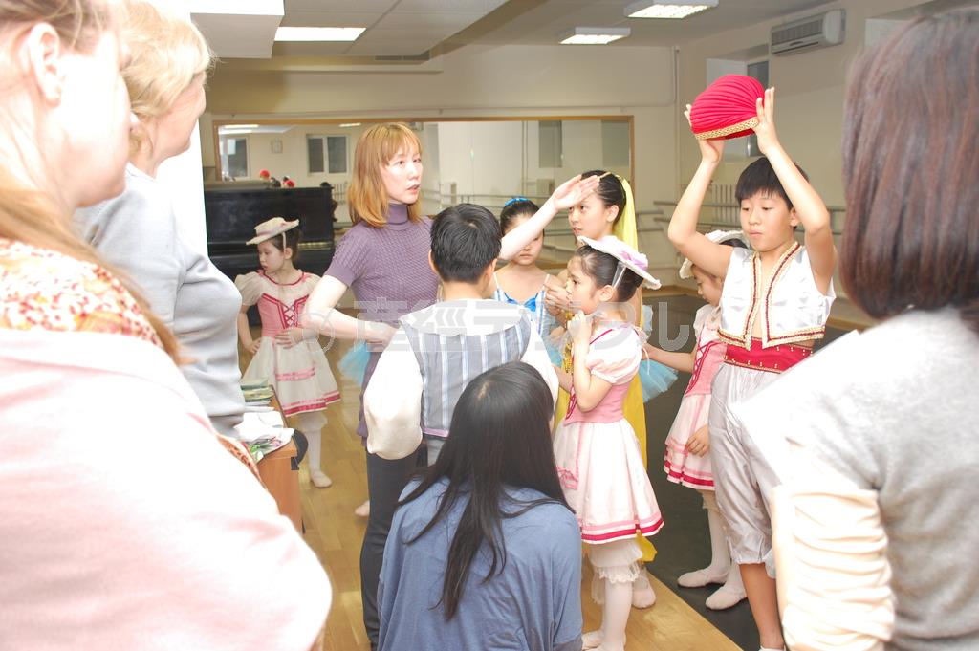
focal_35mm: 36
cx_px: 490
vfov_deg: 36.8
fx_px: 978
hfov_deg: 53.2
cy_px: 326
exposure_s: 1/60
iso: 400
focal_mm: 24
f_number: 4
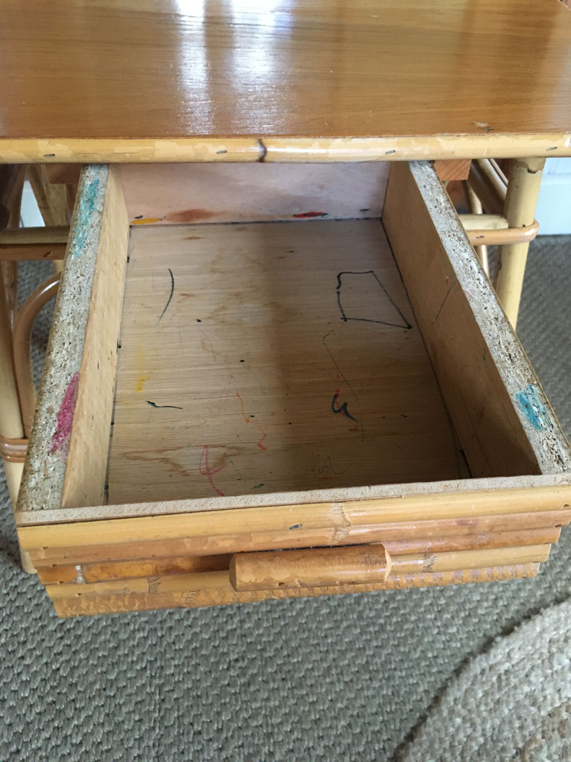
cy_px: 381
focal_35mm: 29
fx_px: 638
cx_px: 286
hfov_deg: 48.2
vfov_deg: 61.7
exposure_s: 1/17
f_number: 2.2
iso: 200
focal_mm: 4.15
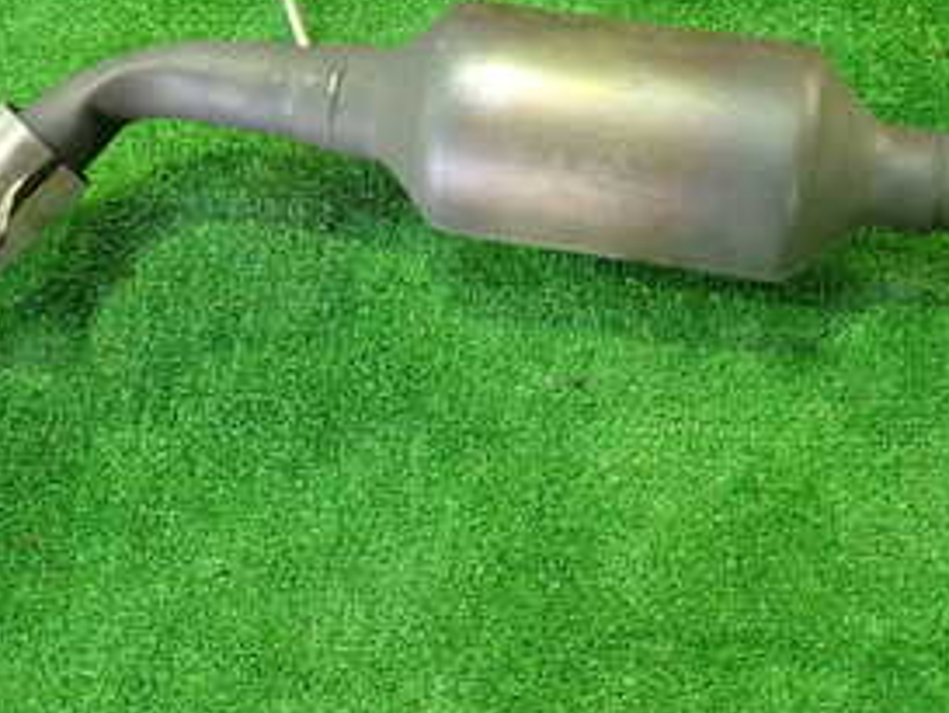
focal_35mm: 55
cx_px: 584
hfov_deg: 34.8
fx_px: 1508
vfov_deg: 26.5
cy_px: 285
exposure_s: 1/30
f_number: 2
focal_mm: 4.5
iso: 500
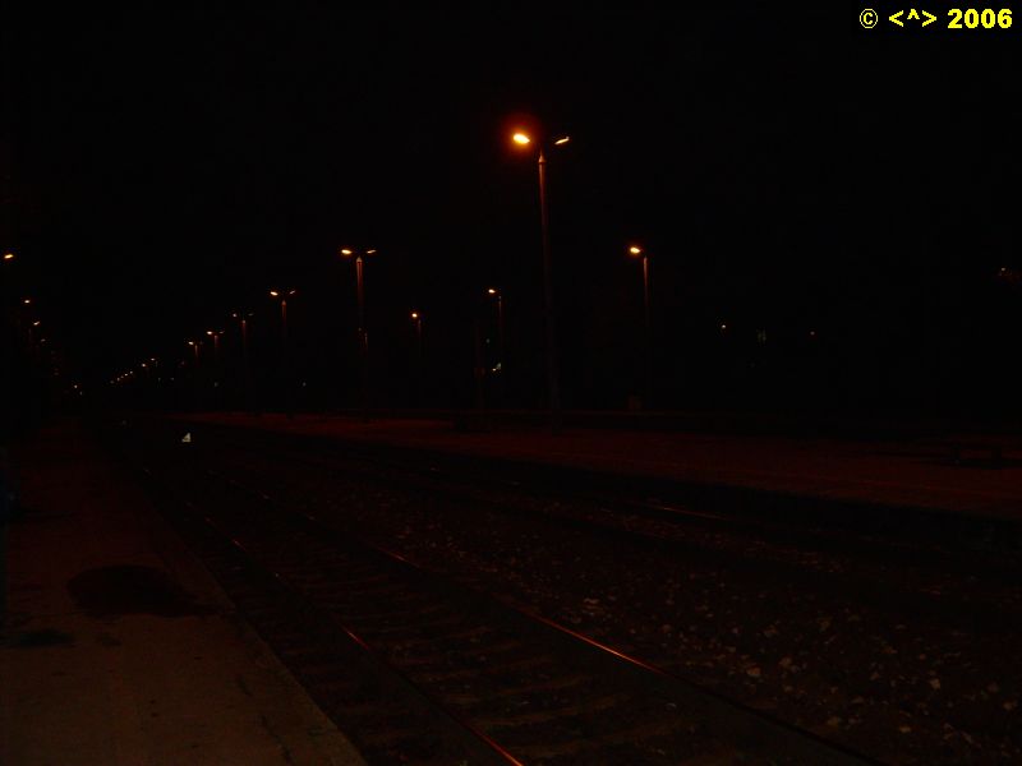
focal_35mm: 38
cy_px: 383
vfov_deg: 37.7
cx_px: 511
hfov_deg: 49.0
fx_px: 1122
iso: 200
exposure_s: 1/60
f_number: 2.8
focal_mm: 6.3
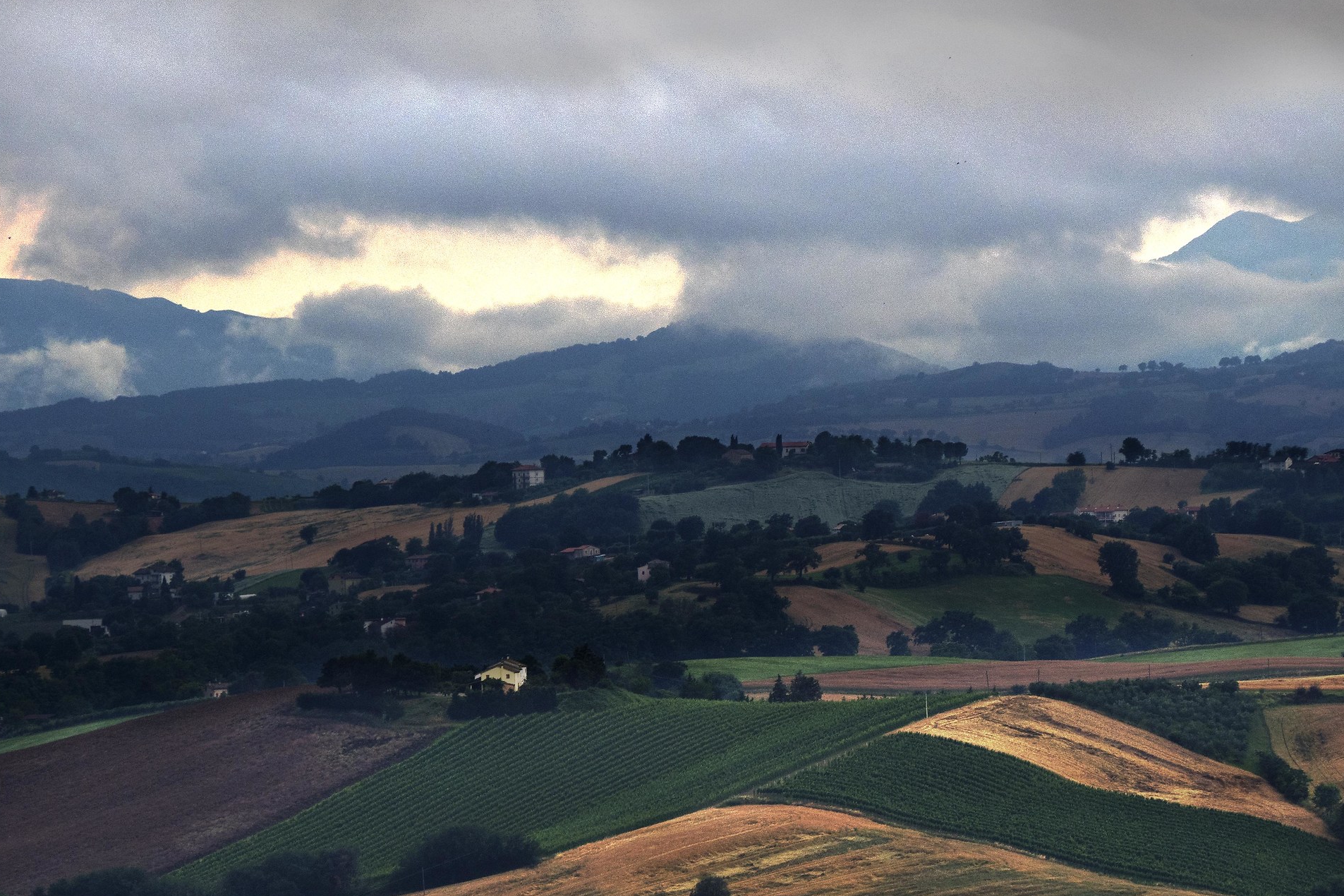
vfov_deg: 3.5
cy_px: 468
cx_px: 611
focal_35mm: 393
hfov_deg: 5.2
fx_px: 14671
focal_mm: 150
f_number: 7.1
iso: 400
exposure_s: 1/640
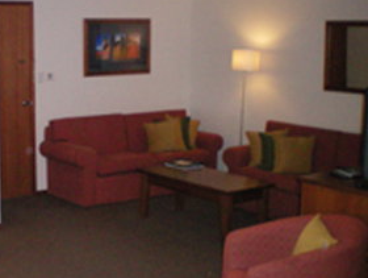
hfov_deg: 30.9
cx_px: 76
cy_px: 168
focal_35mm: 61
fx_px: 650
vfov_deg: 24.1
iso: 400
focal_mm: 6.3
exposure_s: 1/60
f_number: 3.1
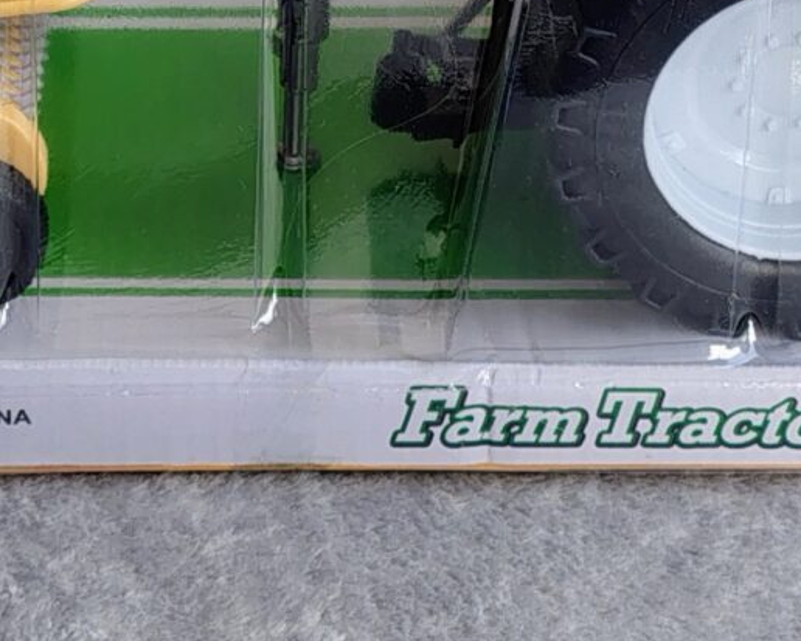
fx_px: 2869
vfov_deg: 12.6
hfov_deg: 15.9
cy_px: -23
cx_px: 323
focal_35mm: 121
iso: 143
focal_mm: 4.71
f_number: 1.7
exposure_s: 1/132
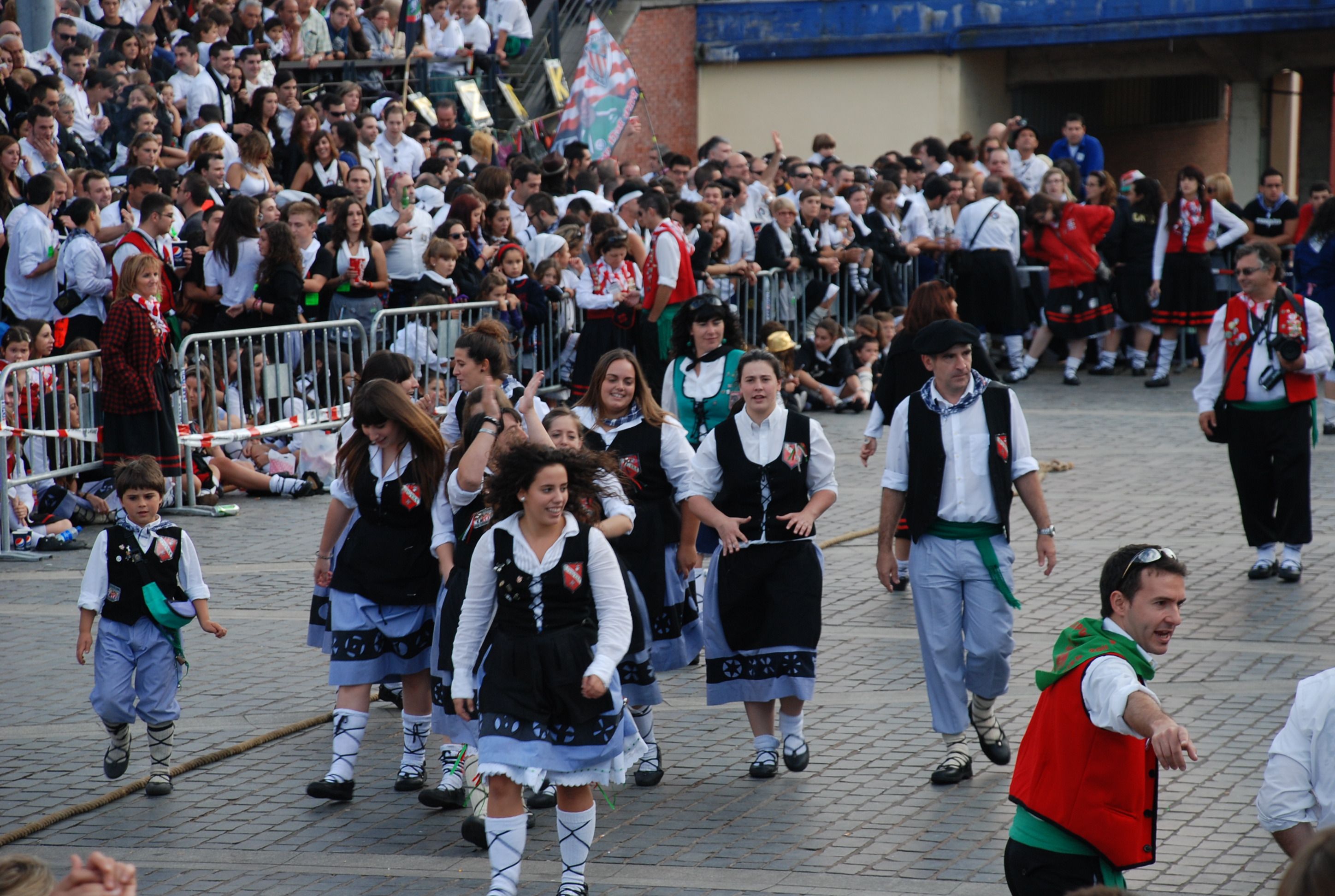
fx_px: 5295
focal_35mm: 142
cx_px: 668
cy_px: 448
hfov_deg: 14.4
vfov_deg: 9.7
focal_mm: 95
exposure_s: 1/125
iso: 250
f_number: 5.6
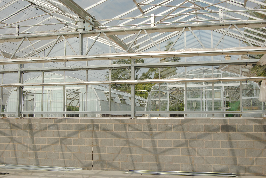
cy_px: 89
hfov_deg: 43.6
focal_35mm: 45
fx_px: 333
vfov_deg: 29.9
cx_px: 133
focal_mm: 30
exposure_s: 1/250
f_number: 10
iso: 100
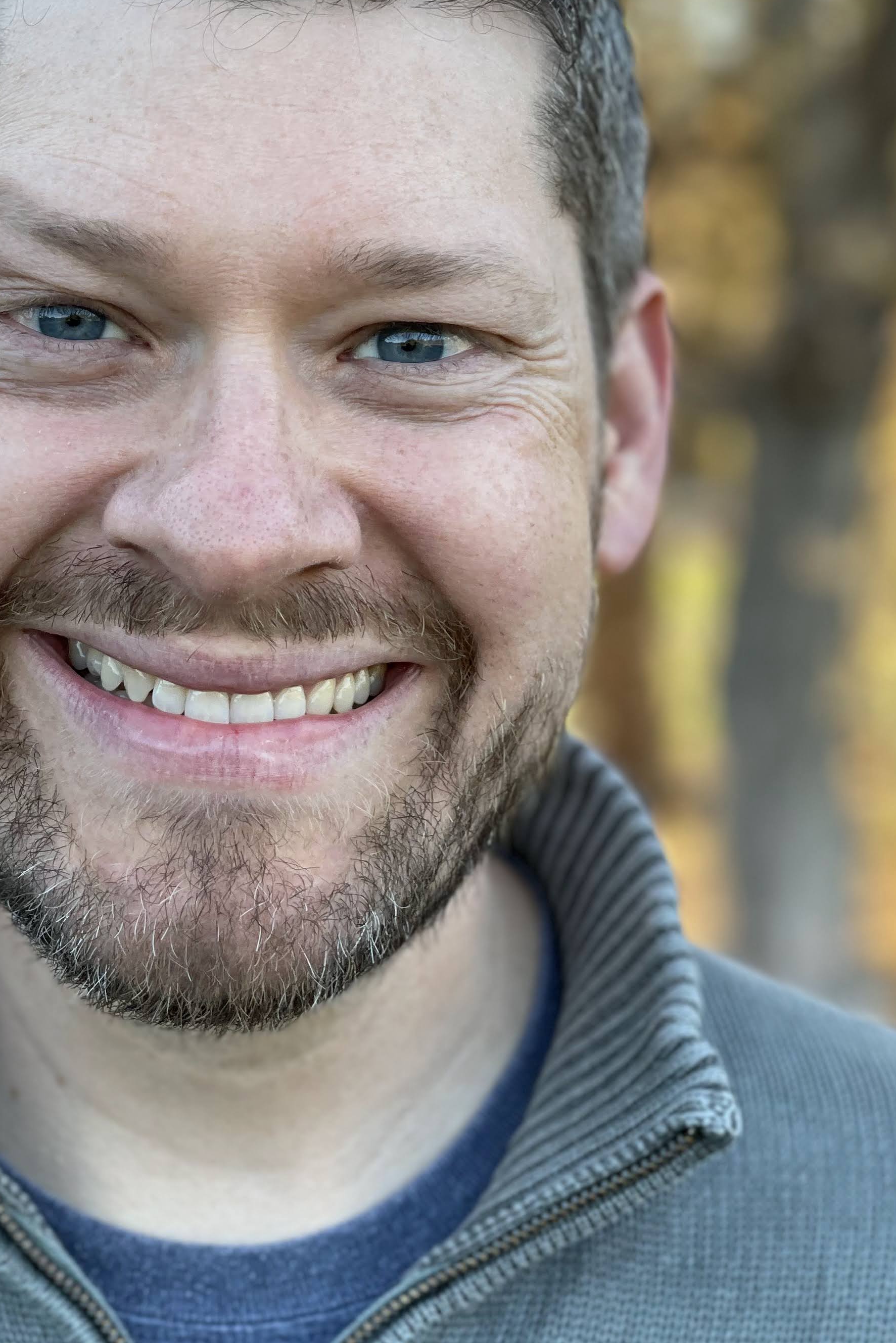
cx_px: 170
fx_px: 3061
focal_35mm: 82
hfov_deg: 16.5
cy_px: 519
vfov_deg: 24.7
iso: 40
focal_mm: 6
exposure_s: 1/122
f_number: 2
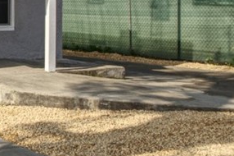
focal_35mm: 86
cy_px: 1
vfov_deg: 15.6
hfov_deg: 19.1
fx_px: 558
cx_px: -165
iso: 64
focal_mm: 24
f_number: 8
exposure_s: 1/200
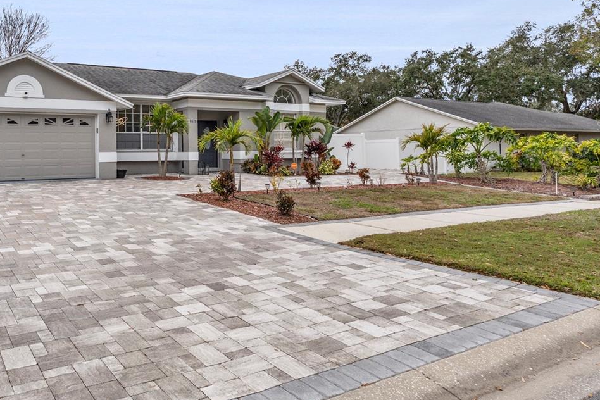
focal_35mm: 28
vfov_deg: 45.8
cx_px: 147
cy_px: 126
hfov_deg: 61.9
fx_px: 464
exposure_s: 1/125
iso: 200
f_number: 8
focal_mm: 16.5
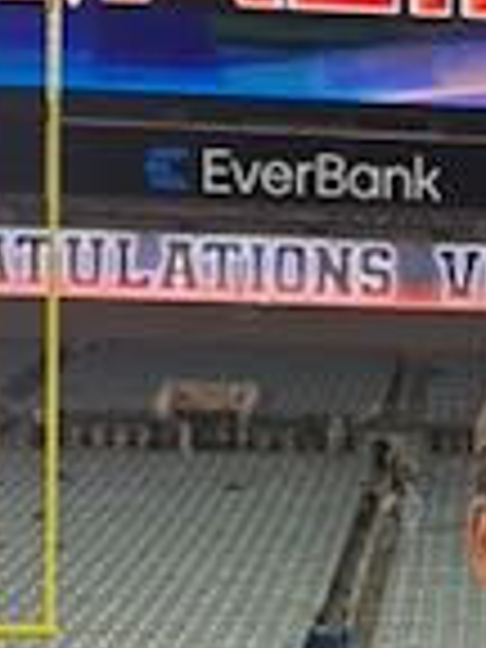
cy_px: 590
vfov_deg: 18.1
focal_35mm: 107
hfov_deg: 13.1
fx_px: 2003
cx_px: 720
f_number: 1.78
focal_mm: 6.76
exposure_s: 1/299
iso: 125
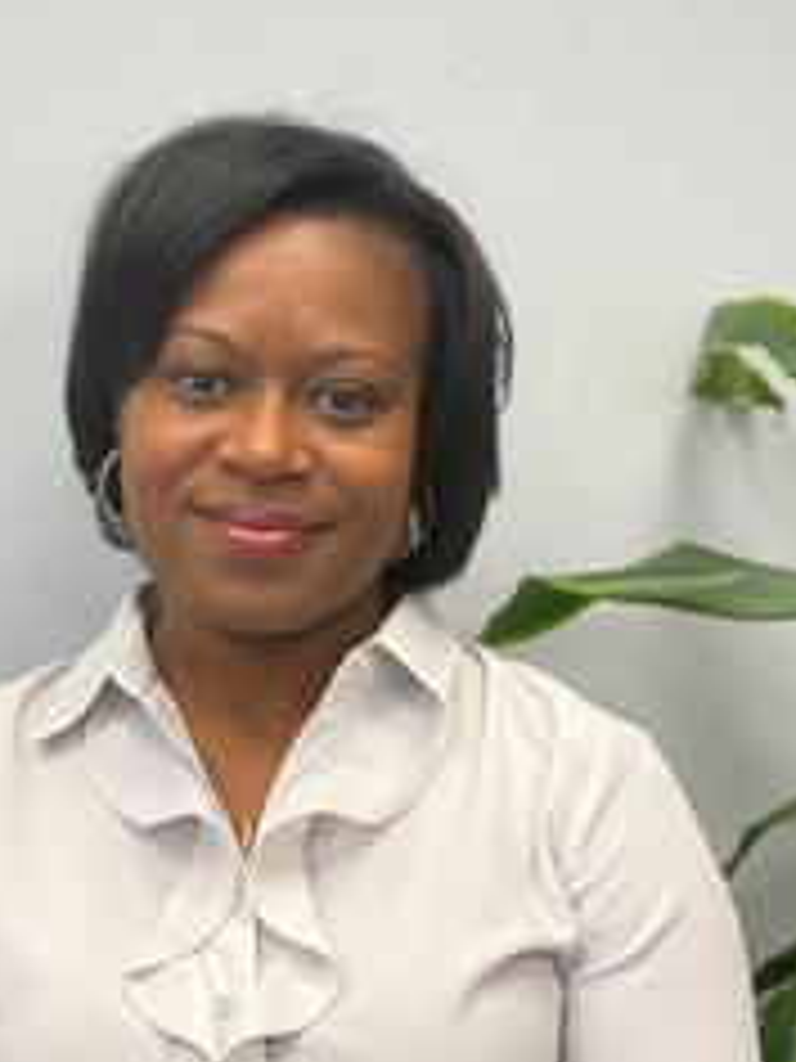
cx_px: 304
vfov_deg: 19.8
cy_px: 562
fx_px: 3035
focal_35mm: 99
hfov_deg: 14.9
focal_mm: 6
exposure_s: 1/120
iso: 200
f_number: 2
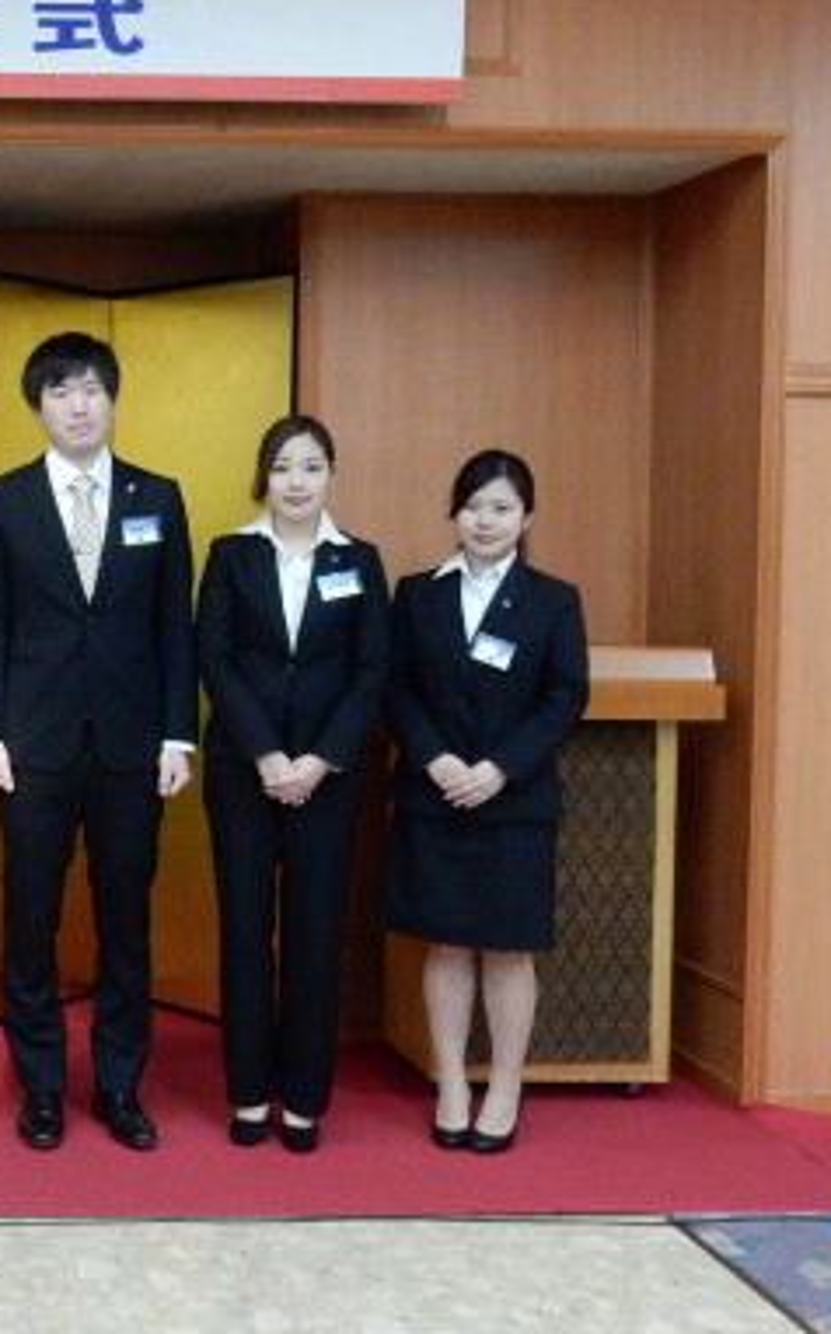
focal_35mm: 50
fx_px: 1816
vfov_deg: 40.3
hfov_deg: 23.7
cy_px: 583
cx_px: -150
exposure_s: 1/8
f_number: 4
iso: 200
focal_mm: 5.4
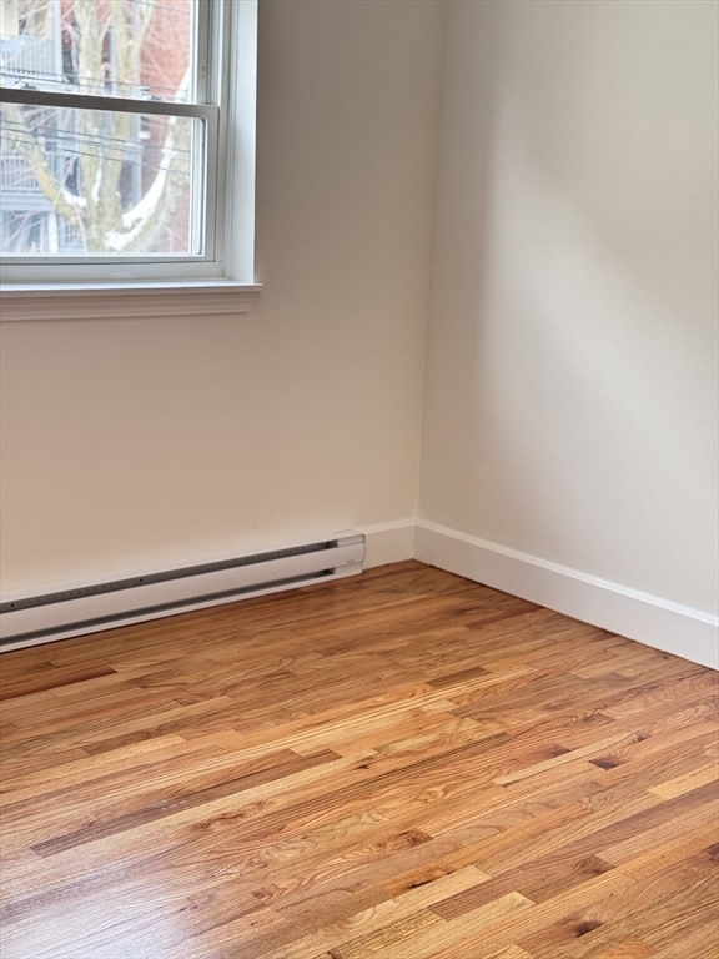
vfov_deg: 39.7
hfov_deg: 30.3
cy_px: 480
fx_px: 1329
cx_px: 360
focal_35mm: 48
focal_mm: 6.76
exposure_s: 1/40
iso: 320
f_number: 1.78
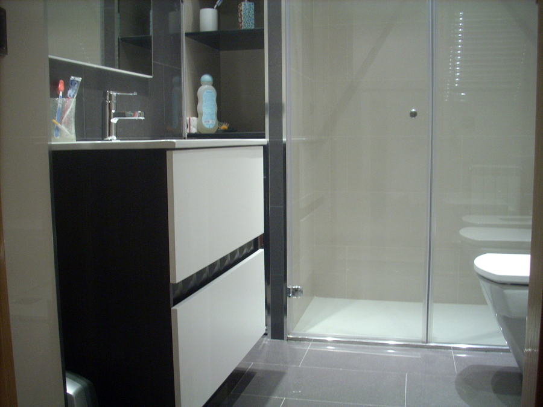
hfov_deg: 50.1
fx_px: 580
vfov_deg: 38.7
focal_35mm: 37
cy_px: 204
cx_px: 272
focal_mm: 6.2
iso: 200
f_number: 2.8
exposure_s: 1/15.3
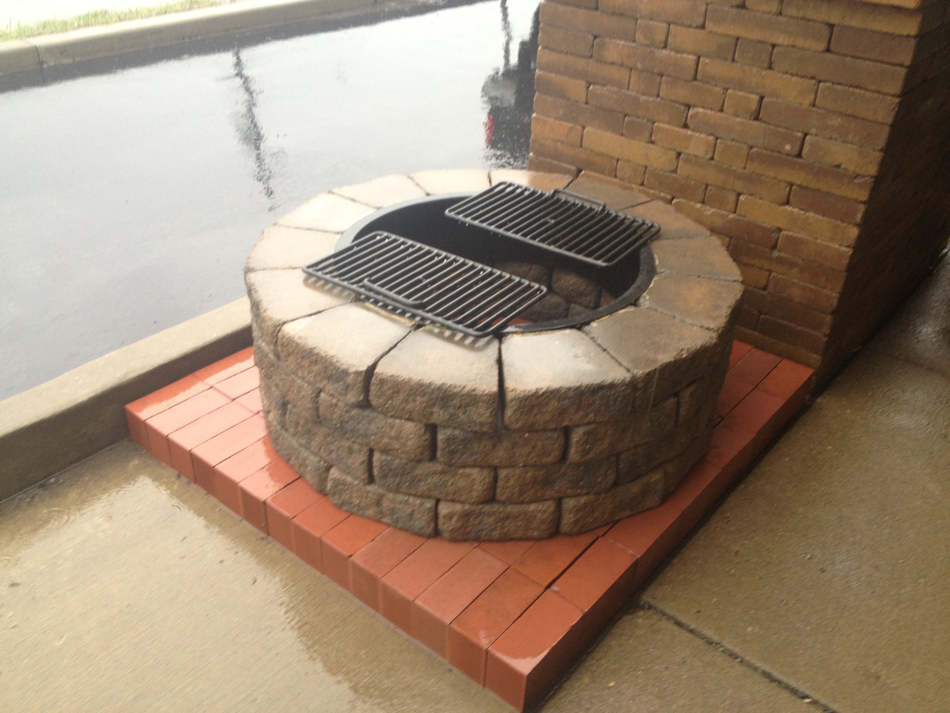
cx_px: 475
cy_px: 356
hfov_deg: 52.6
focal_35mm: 35
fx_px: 961
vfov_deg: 40.7
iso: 64
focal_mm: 4.28
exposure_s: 1/20
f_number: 2.4
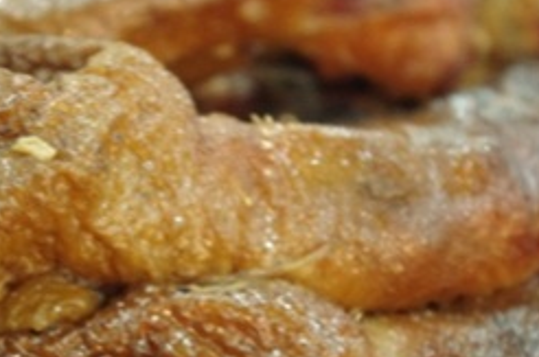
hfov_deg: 16.1
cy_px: 324
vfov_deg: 10.7
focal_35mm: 127
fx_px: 1898
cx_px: 195
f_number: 4.5
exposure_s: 1/10
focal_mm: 35
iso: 1600
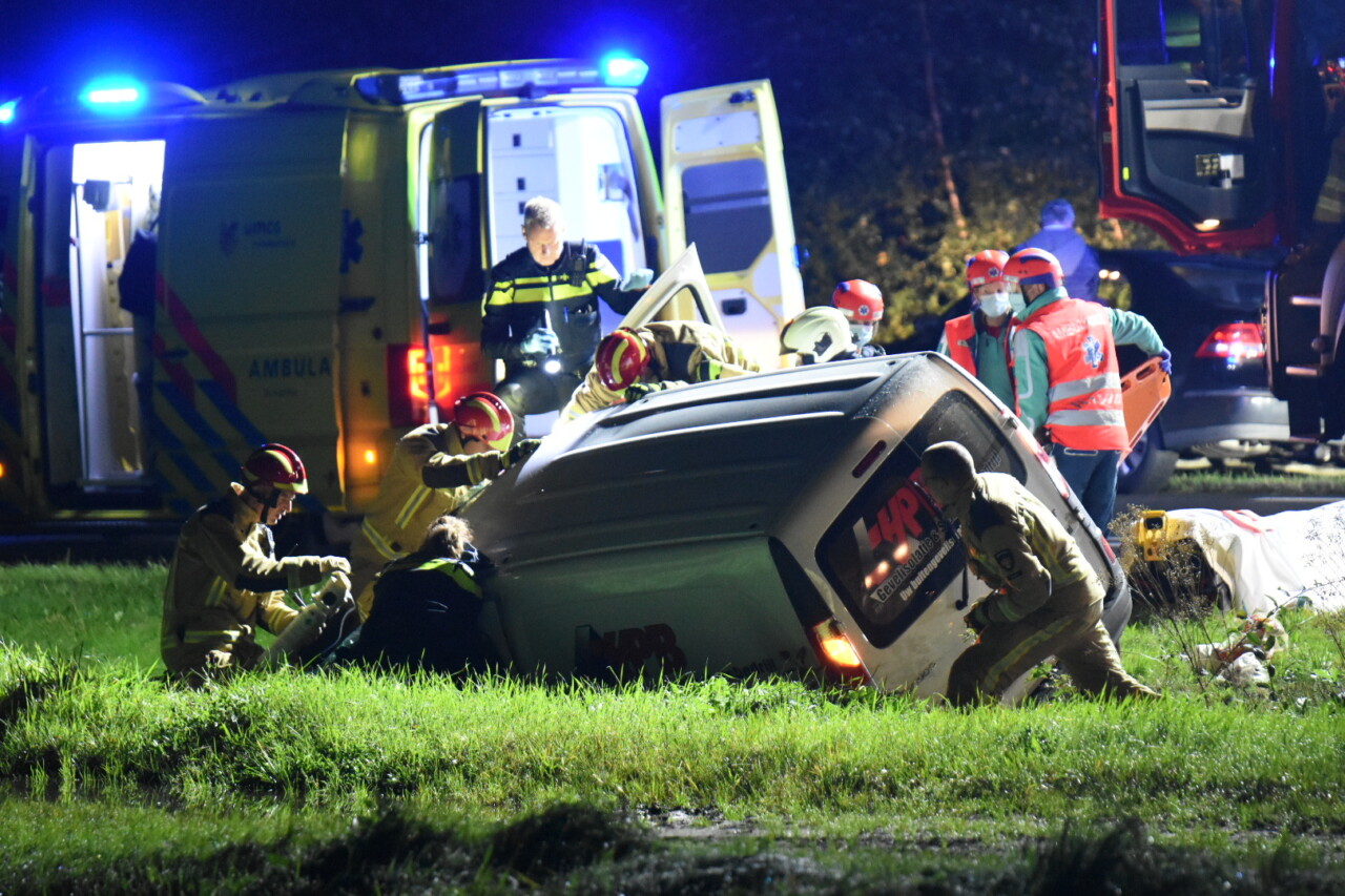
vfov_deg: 4.6
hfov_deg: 6.9
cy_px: 448
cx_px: 672
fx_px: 11206
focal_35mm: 300
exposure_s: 1/100
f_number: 2.8
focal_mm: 200
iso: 6400
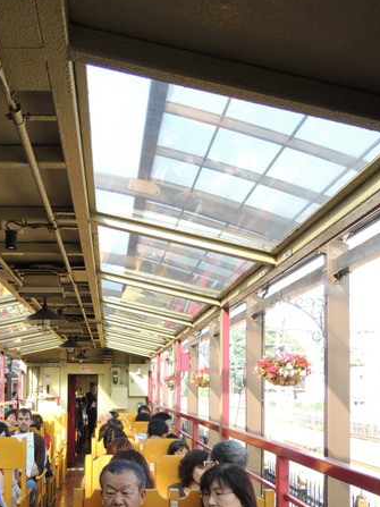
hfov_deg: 33.3
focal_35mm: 43
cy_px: 348
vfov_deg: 43.1
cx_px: 125
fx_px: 630
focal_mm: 4.3
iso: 100
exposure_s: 1/200
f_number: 2.2
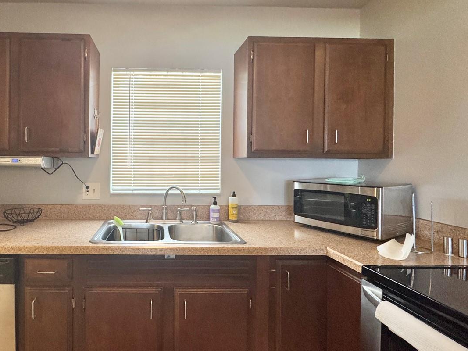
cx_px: 160
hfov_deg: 76.7
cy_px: 165
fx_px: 284
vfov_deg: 63.4
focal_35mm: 21
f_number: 2.2
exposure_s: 1/120
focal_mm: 2.22
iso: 320
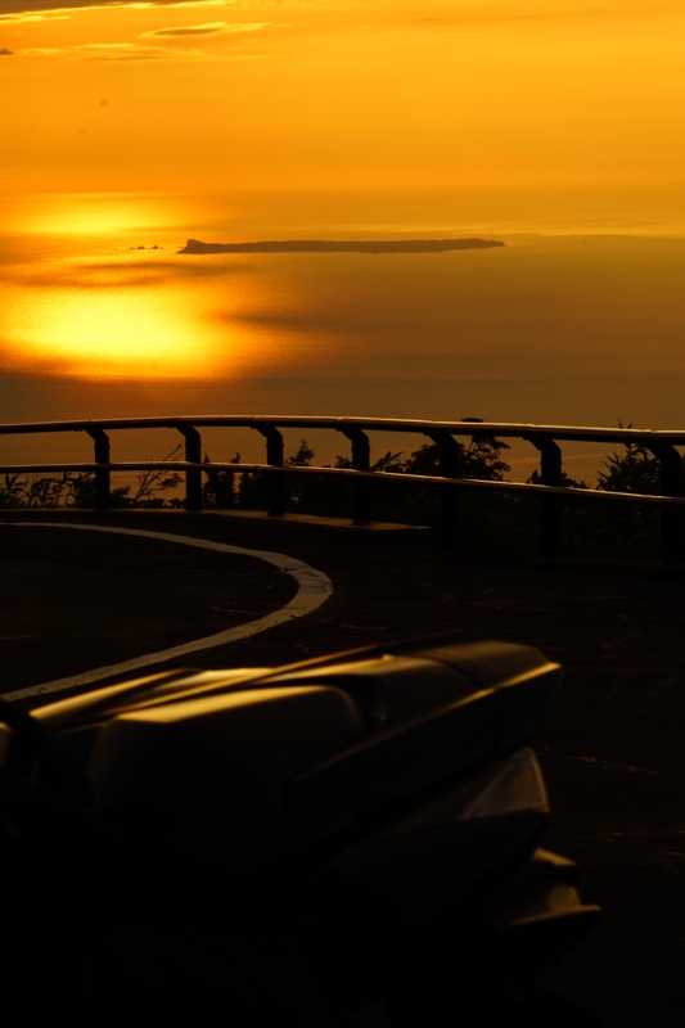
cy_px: 514
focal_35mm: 144
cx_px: 342
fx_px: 4111
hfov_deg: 9.5
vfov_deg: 14.3
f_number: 20
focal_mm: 96
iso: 100
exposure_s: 1/60
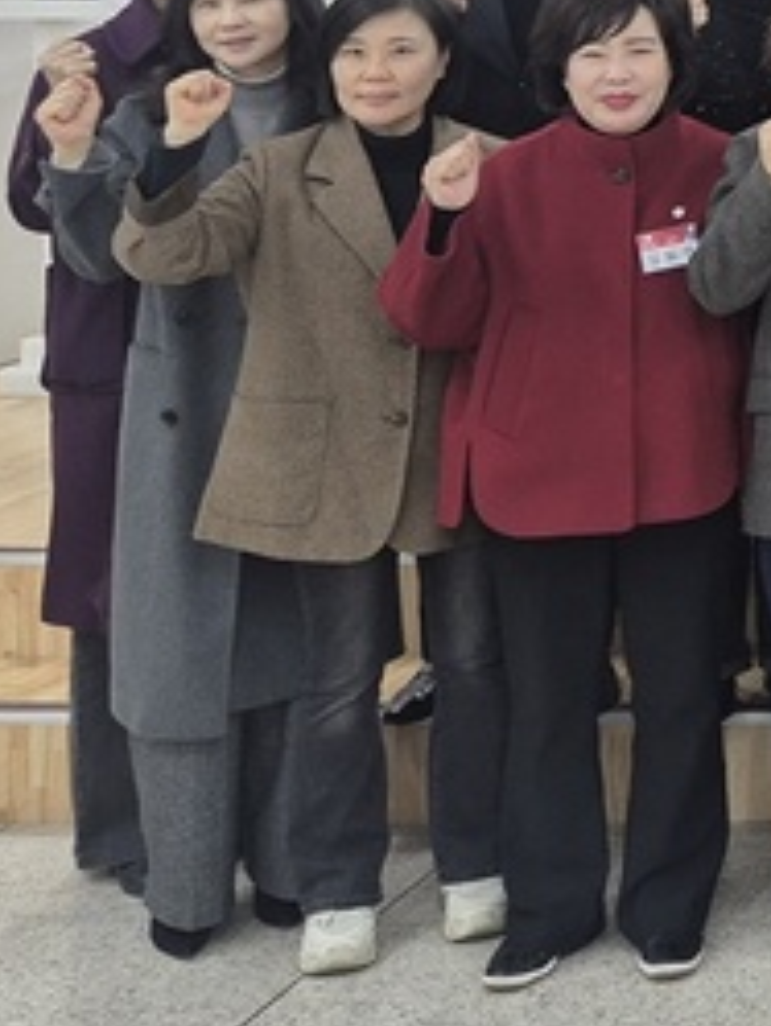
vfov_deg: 22.2
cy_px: -126
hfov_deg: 14.3
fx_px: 2463
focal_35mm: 83
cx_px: 1616
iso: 125
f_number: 1.8
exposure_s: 1/120
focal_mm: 5.4
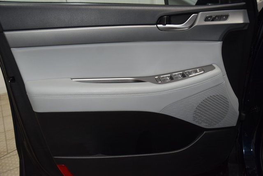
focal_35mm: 36
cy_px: 88
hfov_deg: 53.1
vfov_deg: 36.9
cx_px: 132
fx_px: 263
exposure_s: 1/80
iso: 800
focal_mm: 24
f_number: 4.5
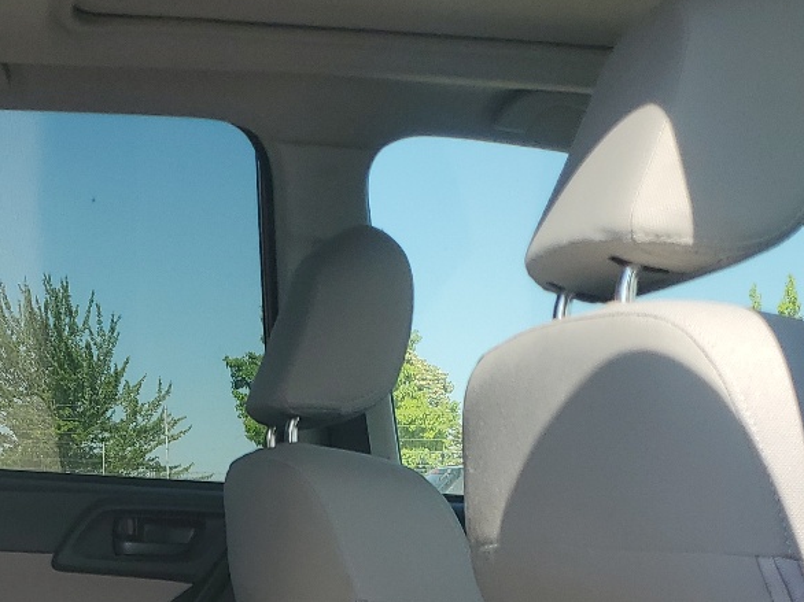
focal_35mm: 71
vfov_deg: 19.2
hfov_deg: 27.2
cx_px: 255
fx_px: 1648
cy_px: 783
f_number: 1.5
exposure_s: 1/1667
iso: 50
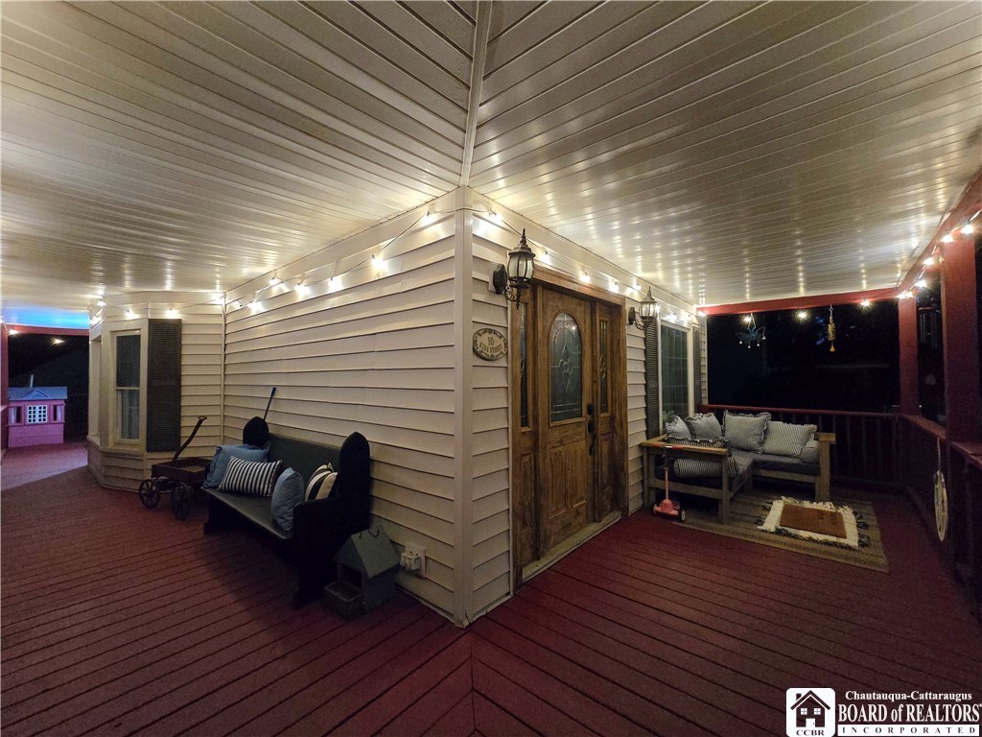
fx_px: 369
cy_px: 368
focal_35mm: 13
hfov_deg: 106.2
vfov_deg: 89.9
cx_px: 491
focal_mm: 2.2
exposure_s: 1/40
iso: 1600
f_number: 2.2
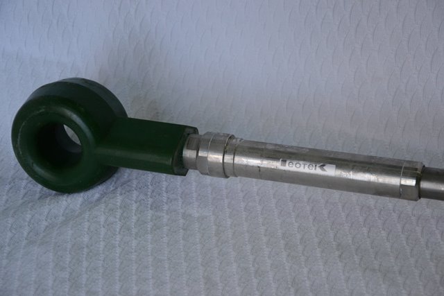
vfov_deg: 13.8
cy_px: 148
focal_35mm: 99
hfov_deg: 20.6
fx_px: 1221
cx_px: 222
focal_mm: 66
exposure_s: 1/400
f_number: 5.3
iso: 1600
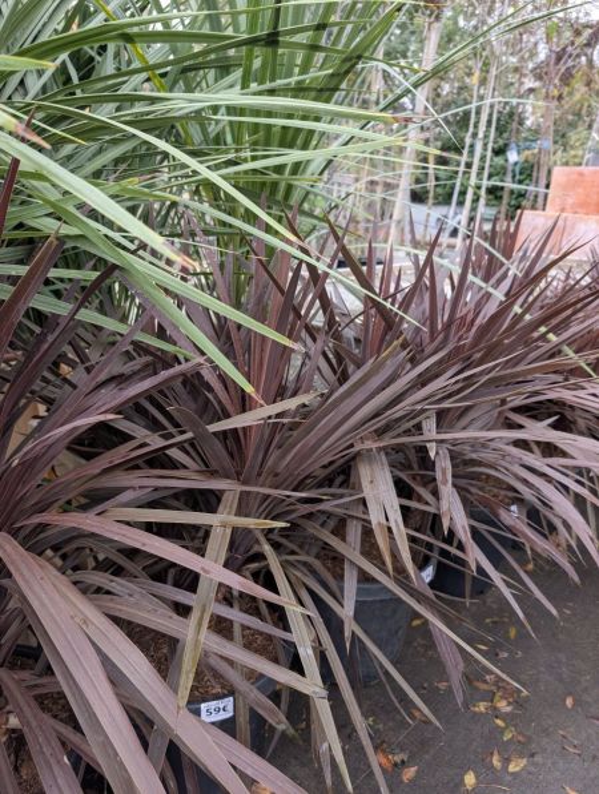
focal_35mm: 24
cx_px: 300
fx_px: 552
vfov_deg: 71.5
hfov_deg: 57.0
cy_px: 397
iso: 152
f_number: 1.68
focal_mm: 6.9
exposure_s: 1/475
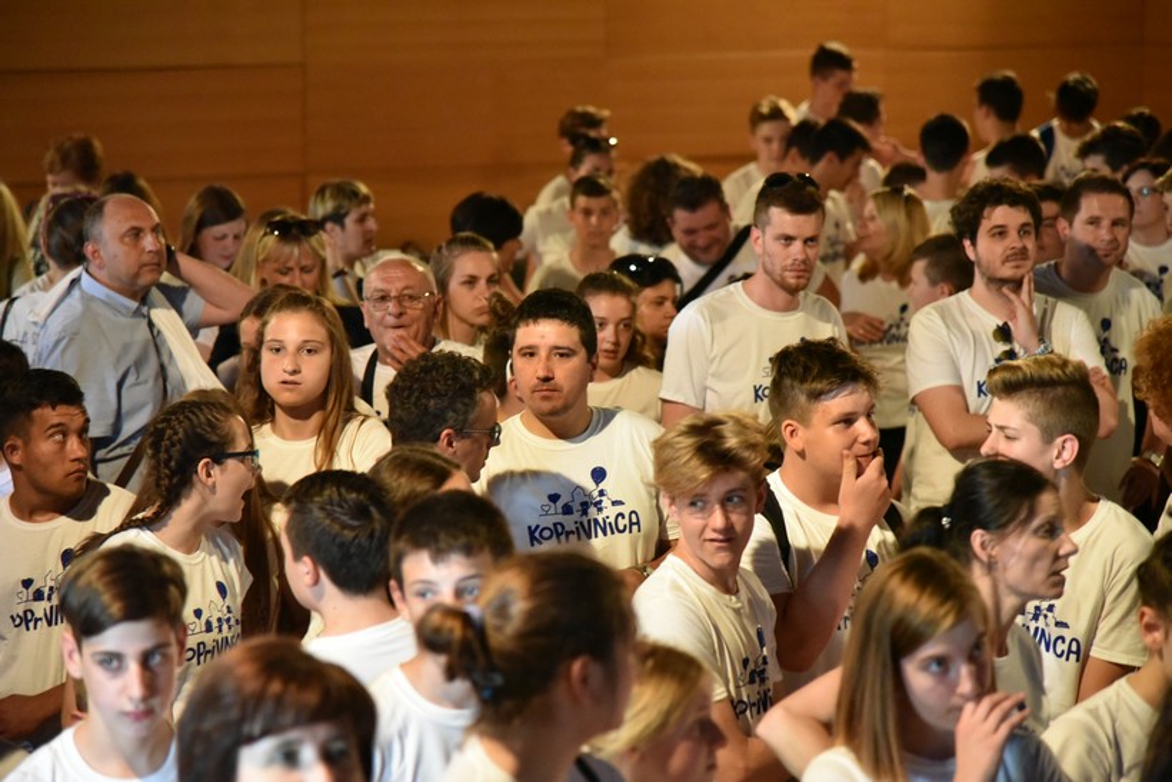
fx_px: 3907
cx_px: 586
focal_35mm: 120
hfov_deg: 17.1
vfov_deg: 11.4
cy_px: 391
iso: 10000
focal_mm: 120
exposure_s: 1/200
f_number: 4
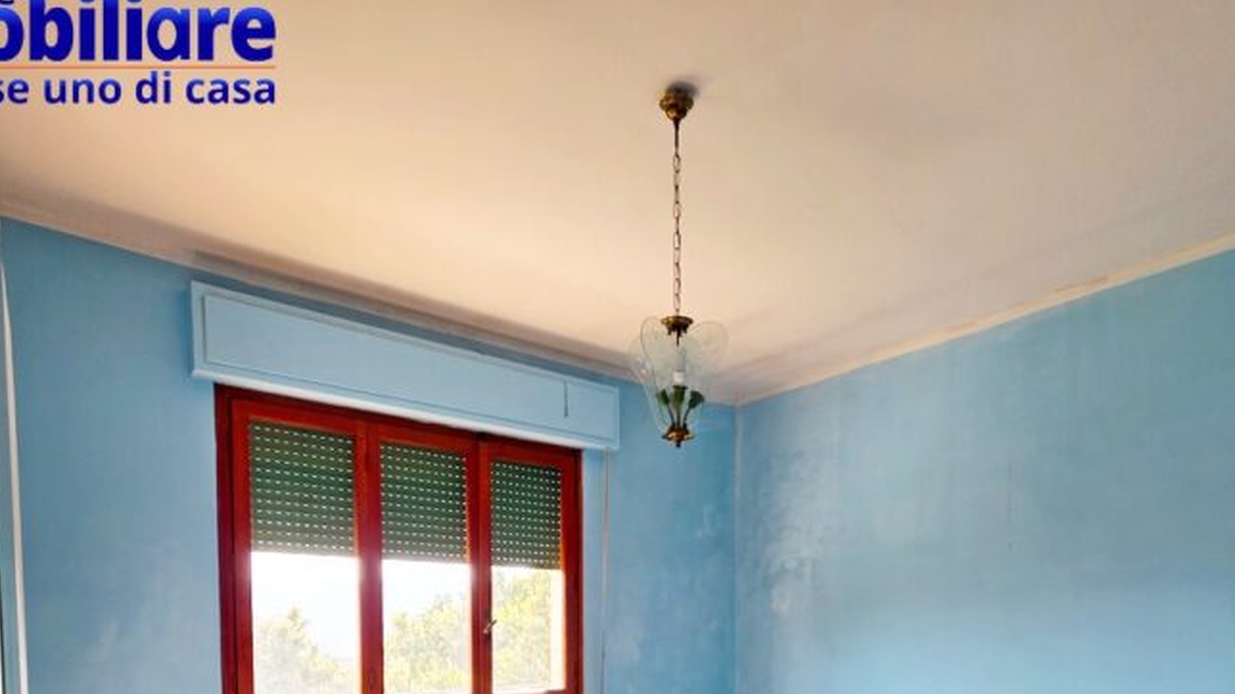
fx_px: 720
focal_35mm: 22
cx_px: 664
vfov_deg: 44.7
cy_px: 675
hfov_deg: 81.1
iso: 40
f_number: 1.9
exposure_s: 1/100
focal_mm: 2.2
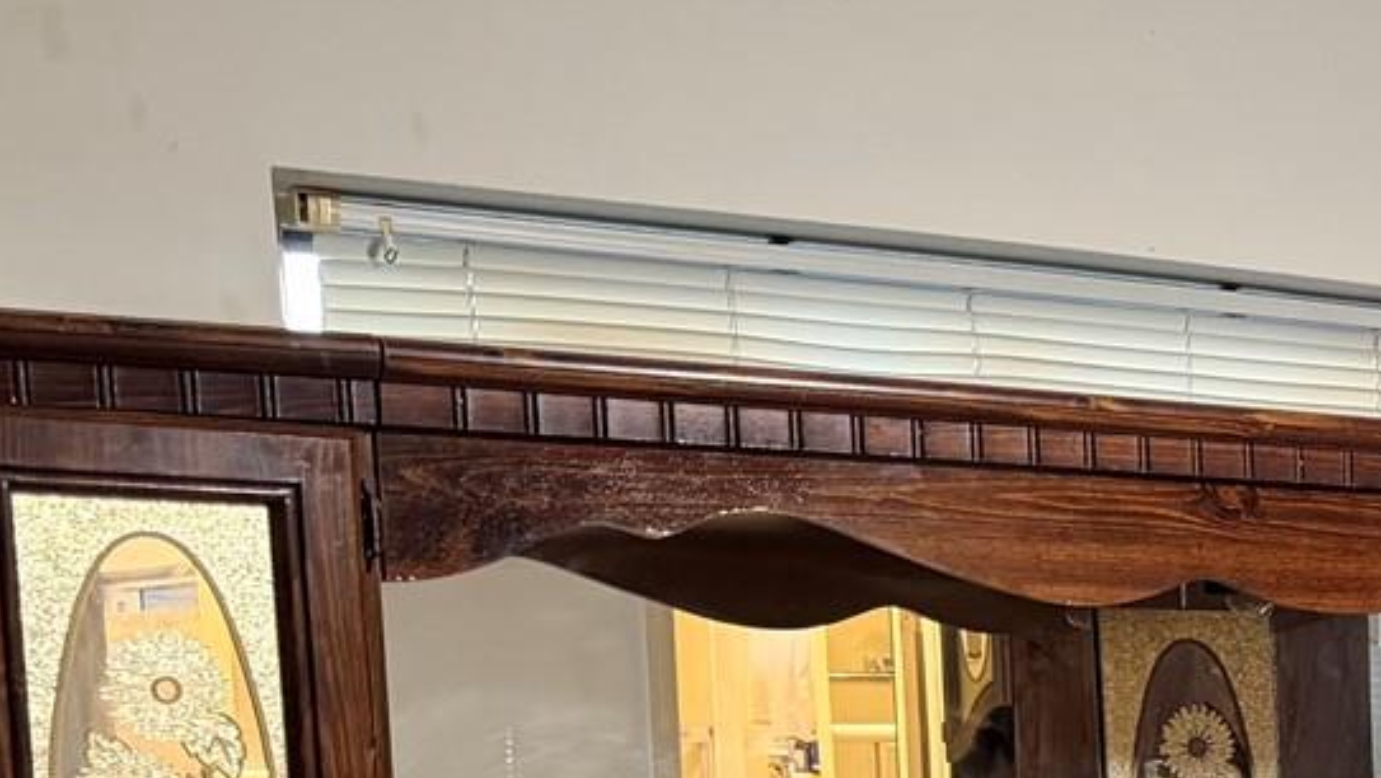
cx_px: 1887
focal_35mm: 77
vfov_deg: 14.9
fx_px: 2821
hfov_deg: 23.6
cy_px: 1068
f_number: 1.78
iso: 500
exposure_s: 1/60
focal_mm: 6.76
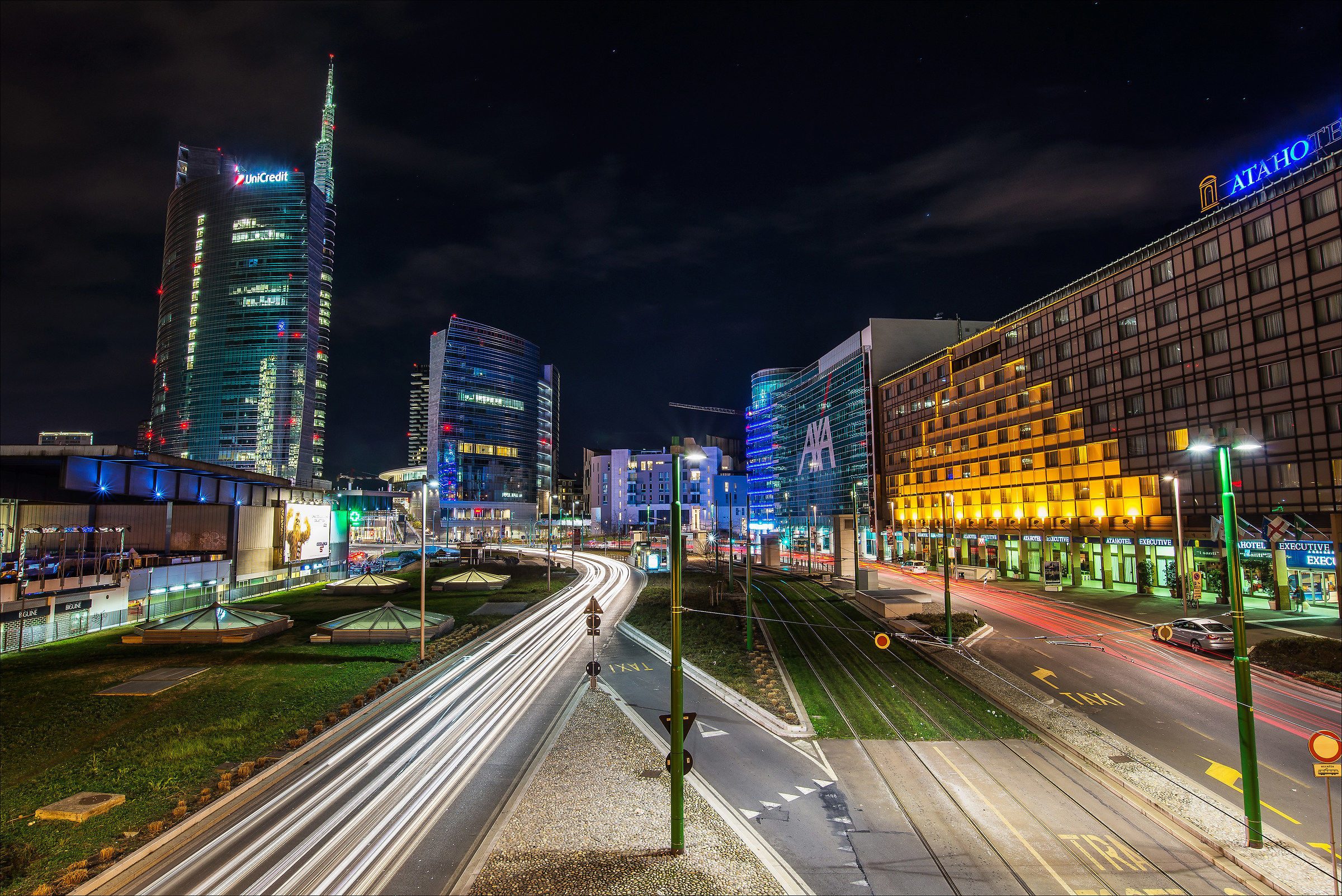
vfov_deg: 64.6
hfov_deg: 86.9
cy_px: 448
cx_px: 671
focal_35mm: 19
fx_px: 708
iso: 100
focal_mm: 19
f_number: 16
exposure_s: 20
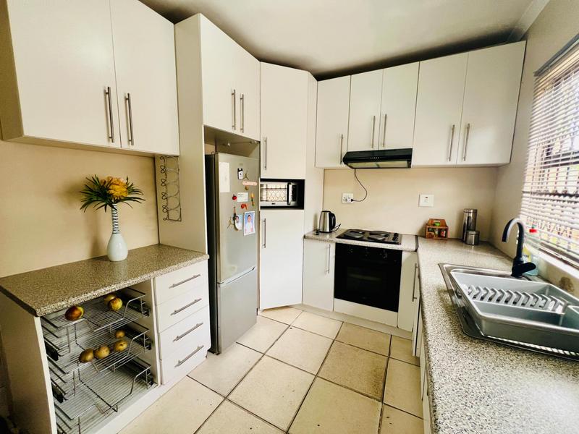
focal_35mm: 13
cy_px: 217
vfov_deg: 89.9
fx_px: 217
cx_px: 290
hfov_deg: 106.2
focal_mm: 1.57
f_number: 1.8
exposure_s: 1/99
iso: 125
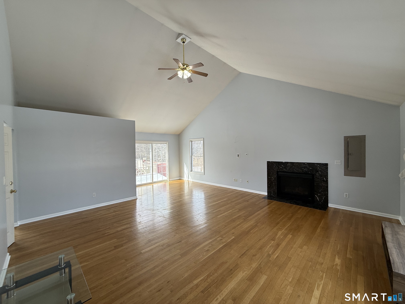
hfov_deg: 102.1
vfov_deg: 85.7
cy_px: 152
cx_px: 202
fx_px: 164
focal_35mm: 14
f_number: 2.2
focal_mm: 2.22
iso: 50
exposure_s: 1/193
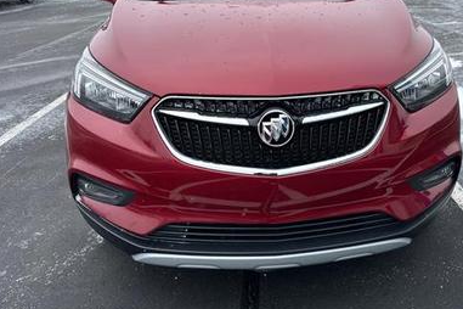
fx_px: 424
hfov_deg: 56.7
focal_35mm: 33
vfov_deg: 39.6
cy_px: 107
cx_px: 283
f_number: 1.78
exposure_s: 1/1183
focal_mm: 6.86
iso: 80
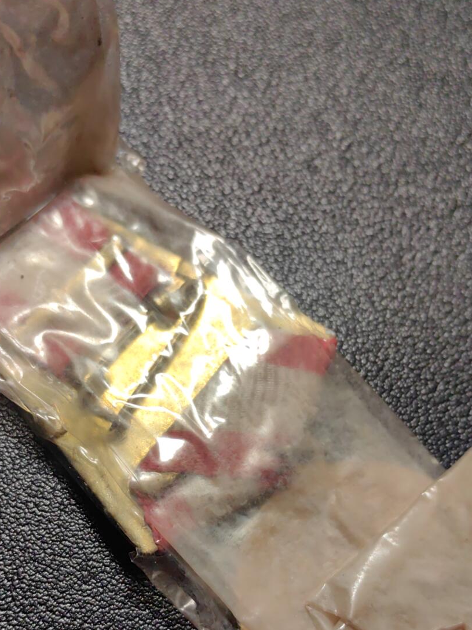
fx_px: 964
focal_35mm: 53
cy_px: 412
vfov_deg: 35.9
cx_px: 207
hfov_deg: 27.5
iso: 50
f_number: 2
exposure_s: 1/229
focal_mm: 5.75
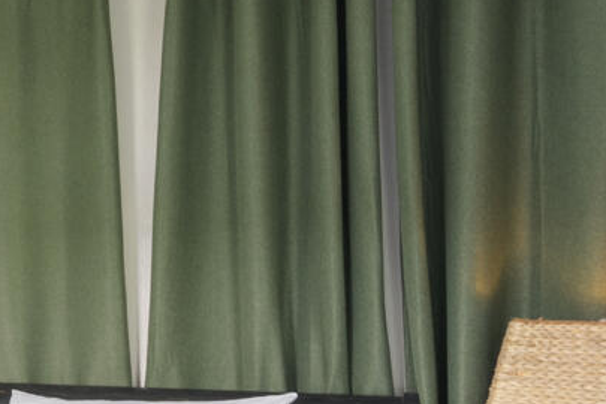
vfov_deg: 17.1
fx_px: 1330
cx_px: -649
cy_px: 343
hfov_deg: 17.3
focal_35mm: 79
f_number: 8
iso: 320
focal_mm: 16
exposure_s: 1/5
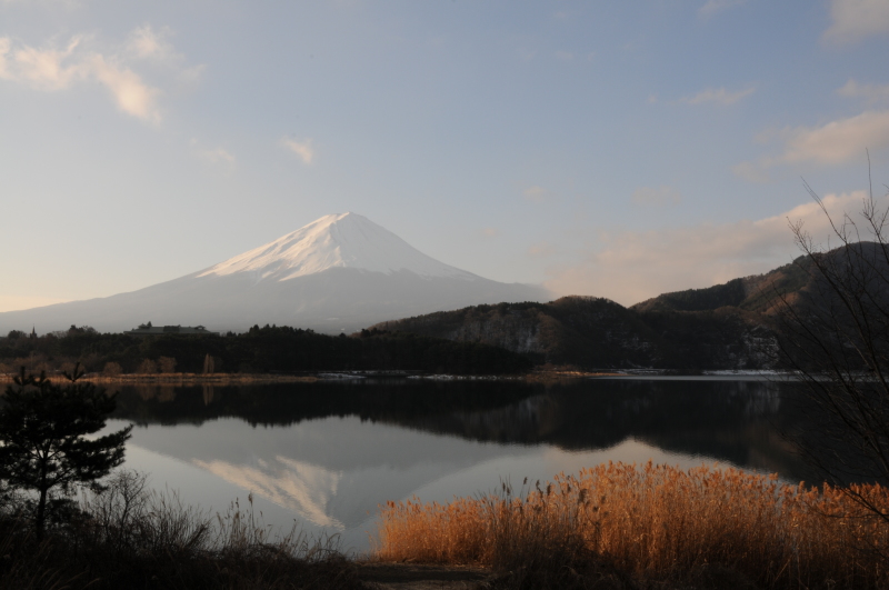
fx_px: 888
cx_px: 444
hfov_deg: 53.2
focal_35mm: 36
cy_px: 295
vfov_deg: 36.8
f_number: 25
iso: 200
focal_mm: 24
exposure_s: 1/50
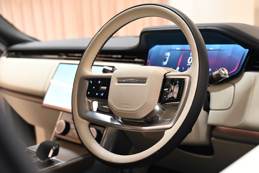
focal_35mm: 45
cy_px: 86
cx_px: 130
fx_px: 324
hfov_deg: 43.6
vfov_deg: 29.9
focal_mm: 45
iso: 1000
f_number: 4
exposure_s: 1/60
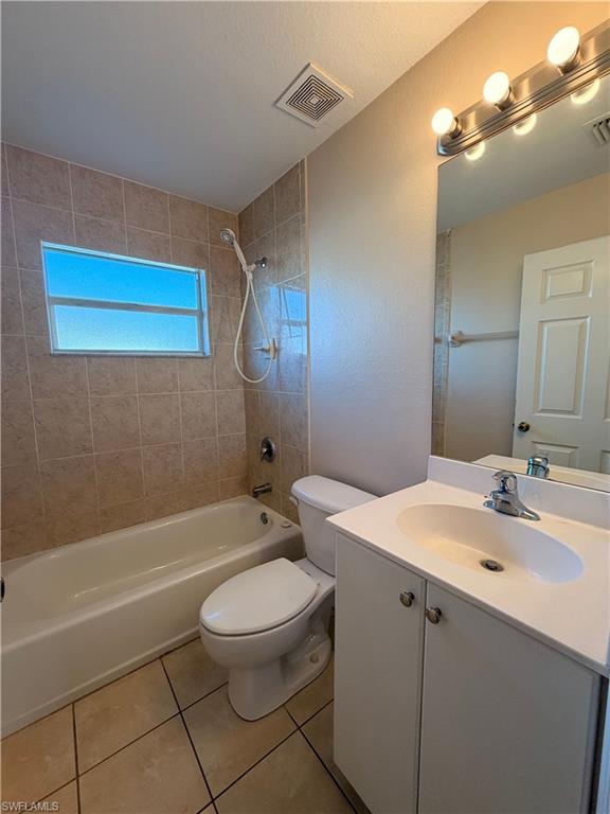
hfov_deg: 85.7
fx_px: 329
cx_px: 305
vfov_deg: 102.1
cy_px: 407
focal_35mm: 14
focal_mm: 2.22
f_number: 2.2
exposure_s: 1/120
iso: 125
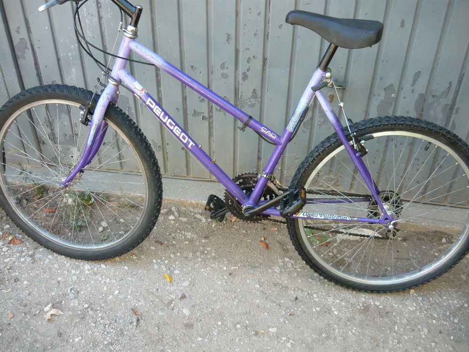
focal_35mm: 33
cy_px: 176
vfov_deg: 42.9
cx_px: 234
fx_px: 447
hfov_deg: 55.4
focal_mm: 5.5
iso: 100
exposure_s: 1/40
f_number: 2.8
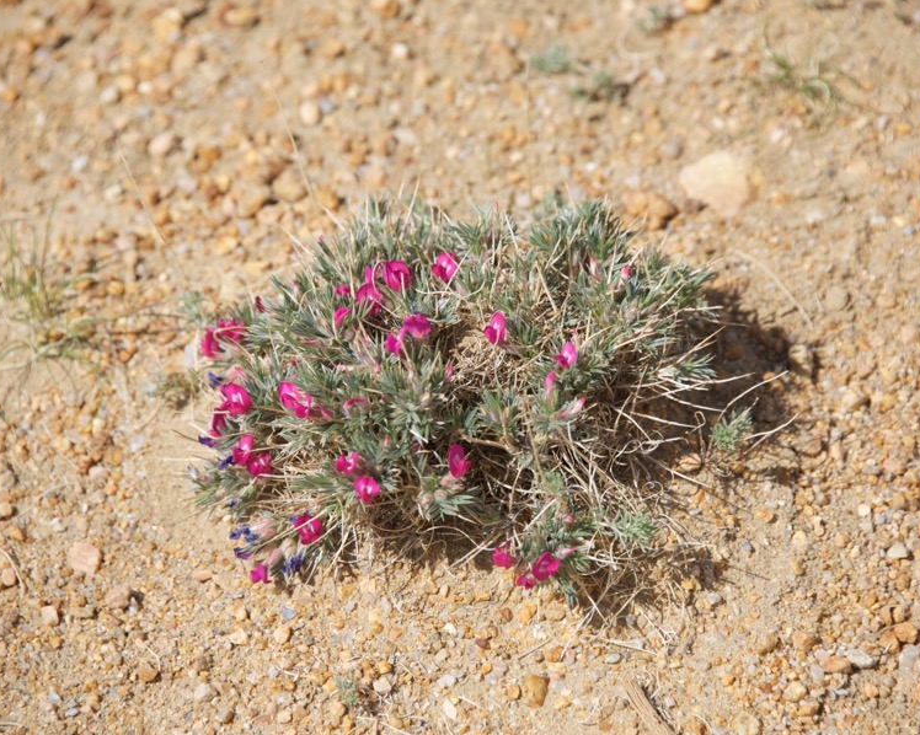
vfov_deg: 4.6
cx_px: 482
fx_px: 9228
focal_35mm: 339
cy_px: 367
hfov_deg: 5.7
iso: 640
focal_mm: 300
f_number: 6.3
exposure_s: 1/2500
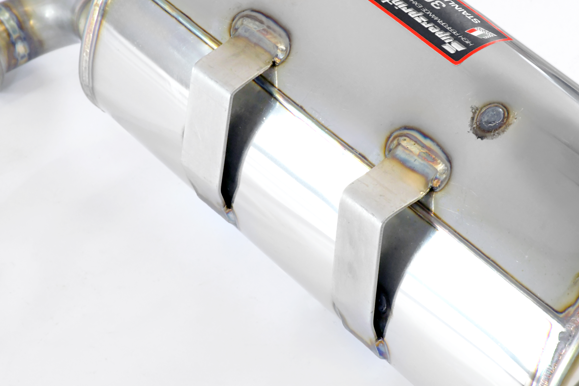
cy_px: 184
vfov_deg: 8.2
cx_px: 319
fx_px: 2686
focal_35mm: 167
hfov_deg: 12.3
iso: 4000
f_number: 13
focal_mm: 100
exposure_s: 1/200
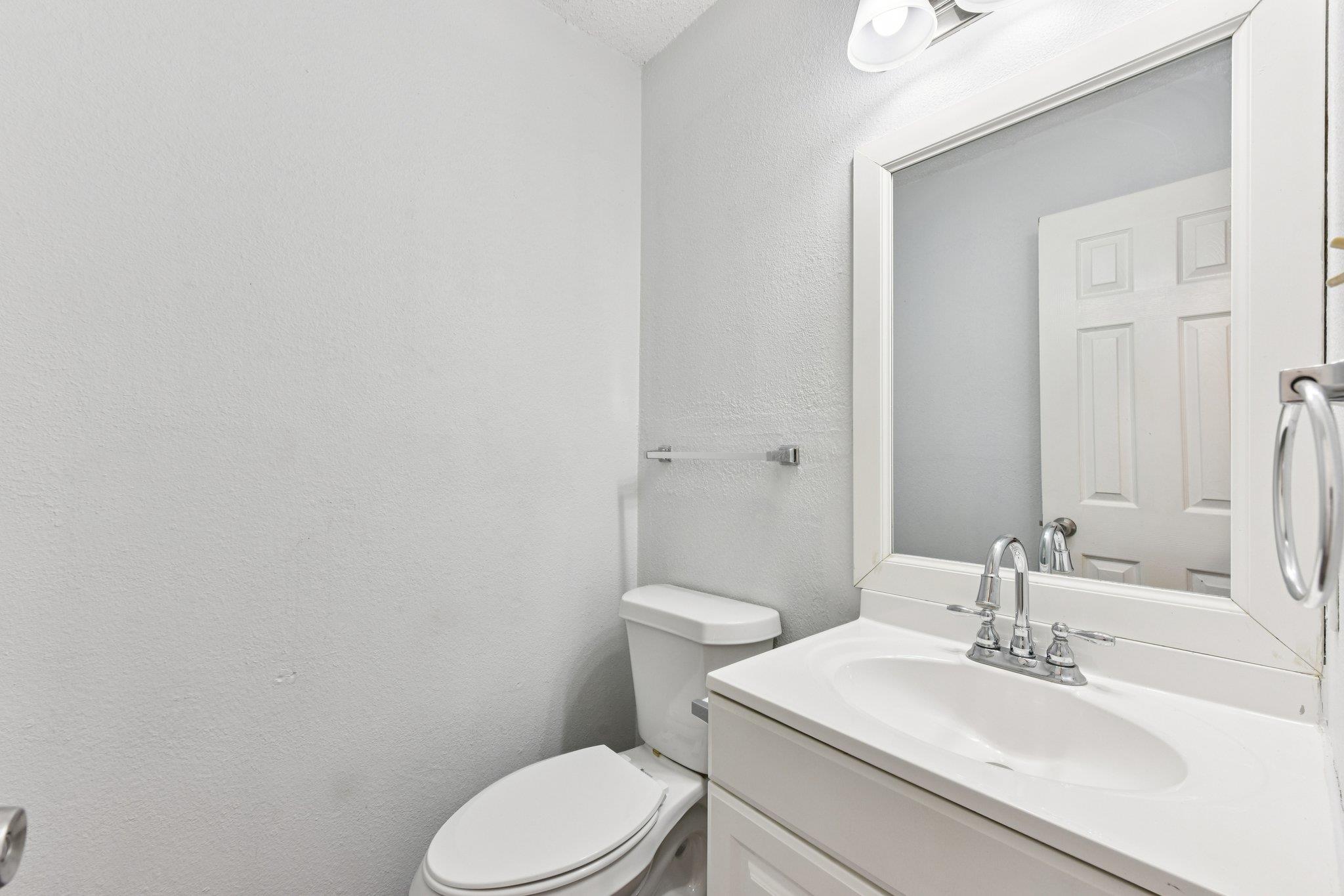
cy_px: 448
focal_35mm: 14
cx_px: 672
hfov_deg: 104.3
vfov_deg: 81.2
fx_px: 523
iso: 220
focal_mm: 14
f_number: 8
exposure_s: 1/15
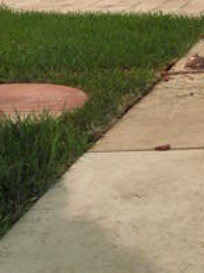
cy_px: -1
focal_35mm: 102
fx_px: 802
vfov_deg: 18.7
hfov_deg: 13.8
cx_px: 289
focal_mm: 5.52
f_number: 3
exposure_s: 1/13
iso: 125
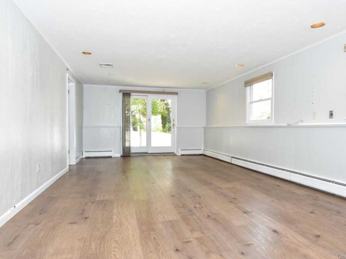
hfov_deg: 73.9
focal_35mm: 23
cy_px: 130
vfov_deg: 58.9
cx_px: 179
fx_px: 230
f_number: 5
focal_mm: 21
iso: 800
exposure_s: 1/100
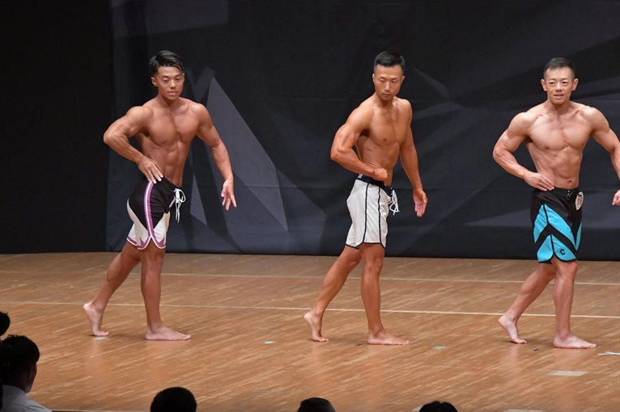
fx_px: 4441
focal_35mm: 258
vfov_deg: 5.3
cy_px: 208
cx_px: 309
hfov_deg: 8.0
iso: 6400
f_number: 5.6
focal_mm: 170
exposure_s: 1/400
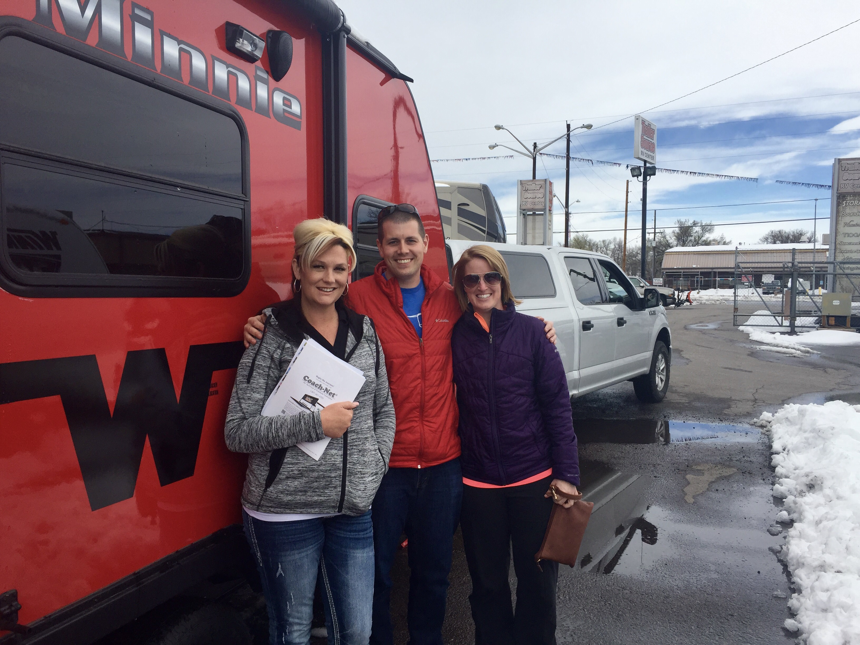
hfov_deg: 61.7
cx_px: 430
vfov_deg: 48.2
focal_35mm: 29
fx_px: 720
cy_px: 322
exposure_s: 1/1980
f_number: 2.2
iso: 32
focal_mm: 4.2
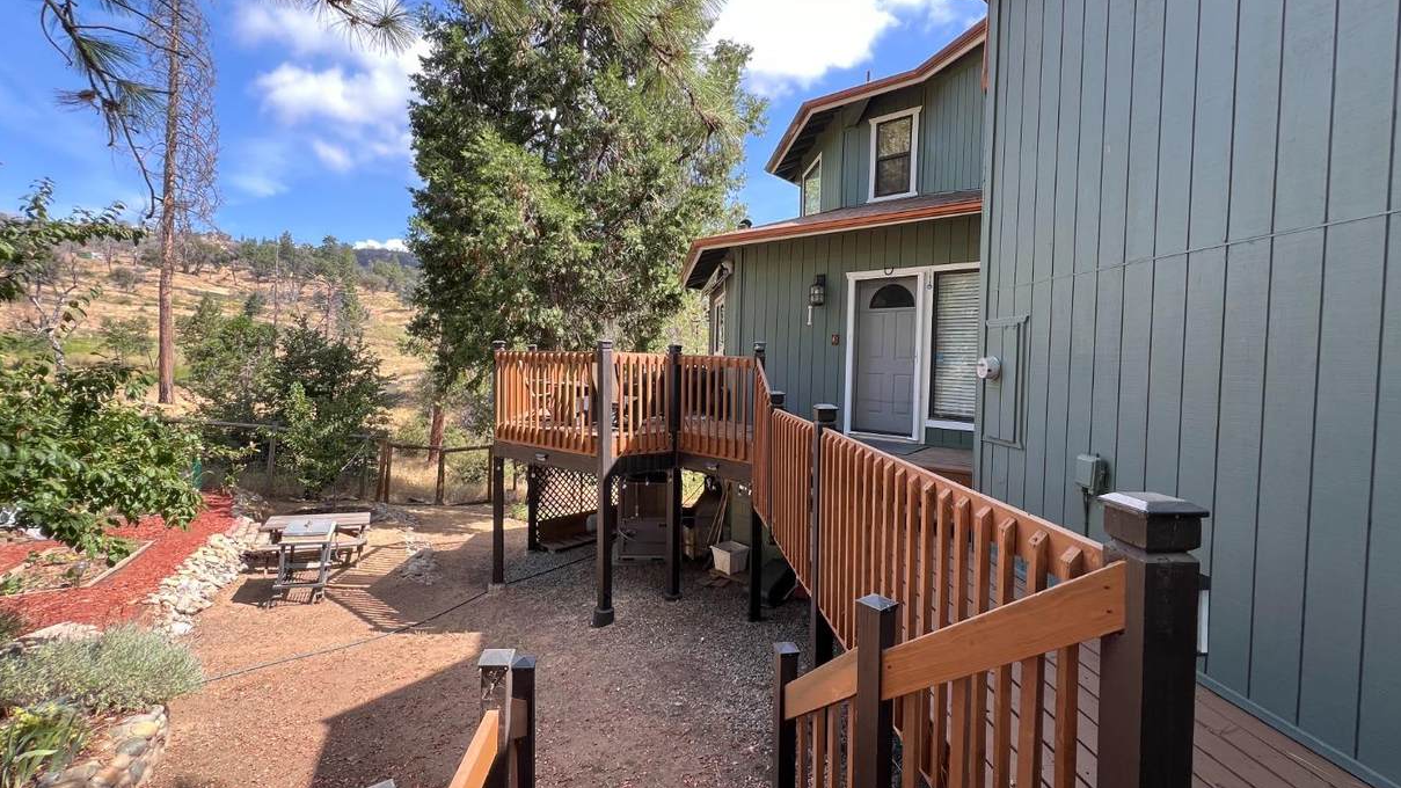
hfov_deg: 103.0
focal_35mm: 15
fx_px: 557
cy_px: 384
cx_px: 702
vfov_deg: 70.5
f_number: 1.8
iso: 32
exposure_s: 1/185
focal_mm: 1.57
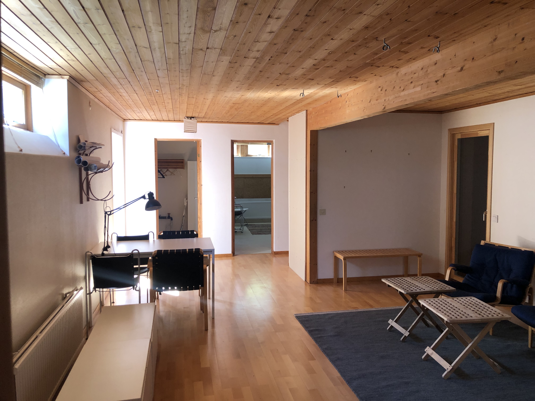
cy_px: 200
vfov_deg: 49.7
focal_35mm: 28
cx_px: 268
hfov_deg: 63.4
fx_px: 433
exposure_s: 1/33
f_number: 1.8
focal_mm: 3.99
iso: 32
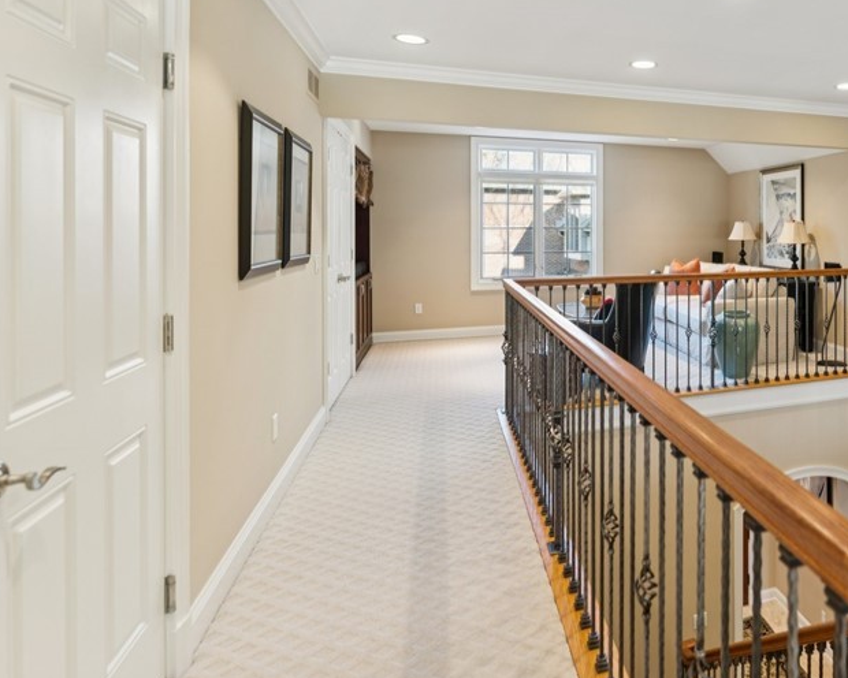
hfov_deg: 65.4
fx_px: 577
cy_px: 239
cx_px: 689
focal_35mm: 23
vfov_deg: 59.8
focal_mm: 14
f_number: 2.8
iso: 160
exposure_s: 1/30
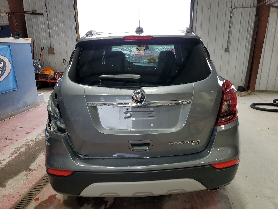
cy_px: 104
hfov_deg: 67.3
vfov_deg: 53.1
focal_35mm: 26
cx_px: 139
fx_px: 209
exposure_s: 1/60.2
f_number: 1.5
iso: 56
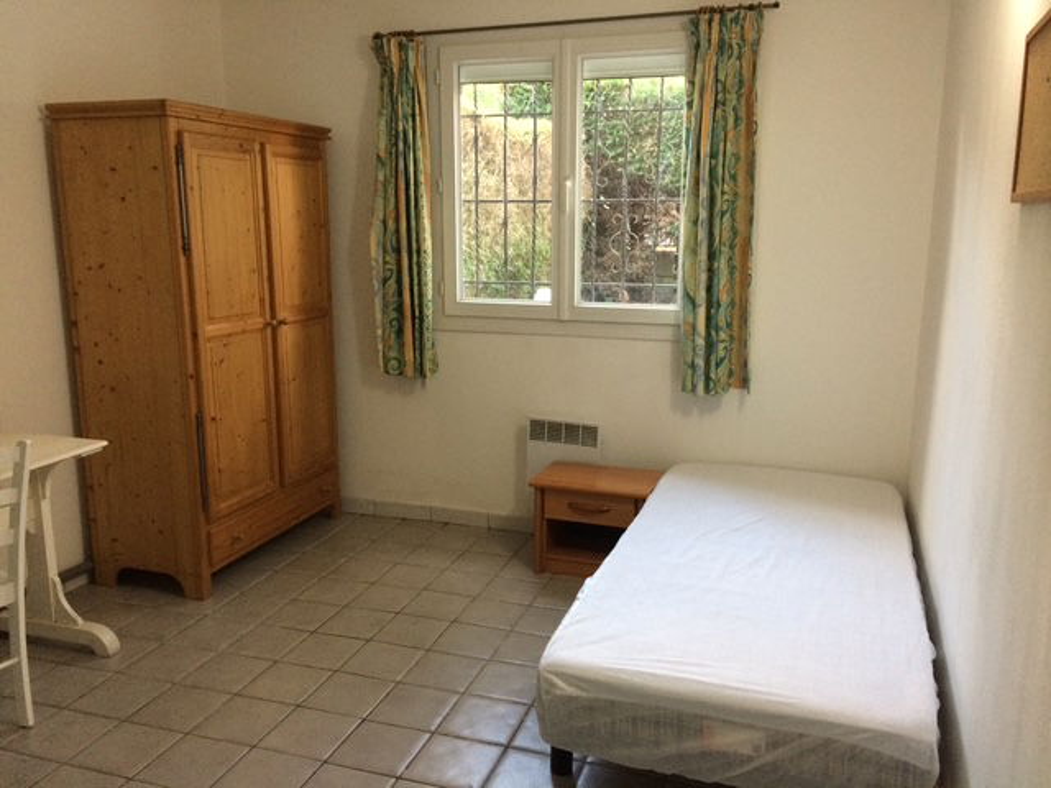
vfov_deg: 48.2
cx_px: 526
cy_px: 394
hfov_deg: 61.7
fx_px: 880
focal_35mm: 29
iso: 250
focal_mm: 4.15
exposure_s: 1/33
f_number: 2.2
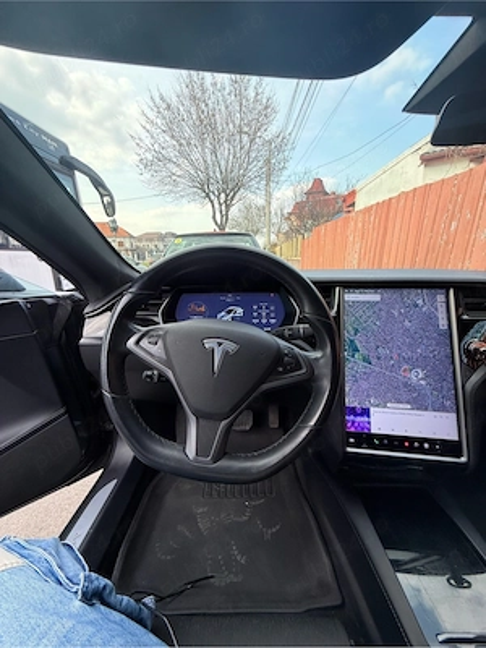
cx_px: 243
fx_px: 262
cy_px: 324
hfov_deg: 85.7
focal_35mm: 14
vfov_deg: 102.1
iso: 64
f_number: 2.2
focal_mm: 2.22
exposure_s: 1/138
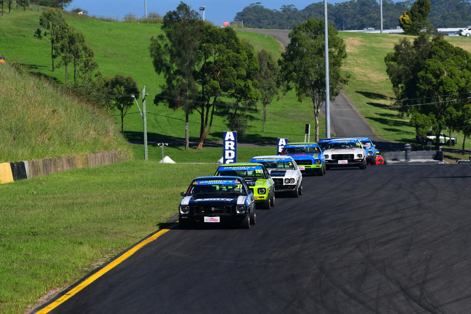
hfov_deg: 6.9
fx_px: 3926
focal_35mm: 300
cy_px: 157
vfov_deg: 4.6
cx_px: 236
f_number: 13
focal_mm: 200
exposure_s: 1/640
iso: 400
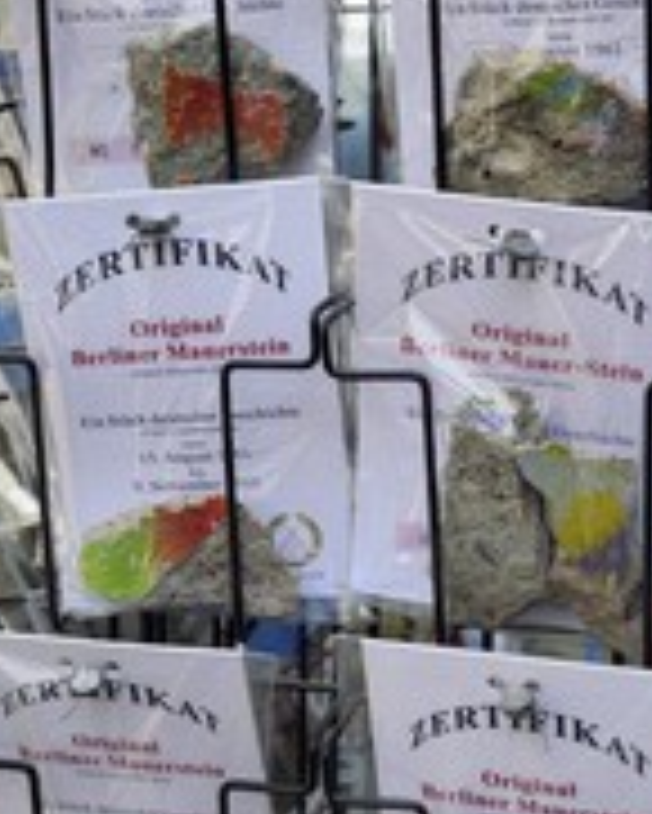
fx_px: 1518
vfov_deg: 29.9
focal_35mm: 63
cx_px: 441
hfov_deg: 24.1
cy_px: 310
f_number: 7.1
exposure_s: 1/250
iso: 200
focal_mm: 29
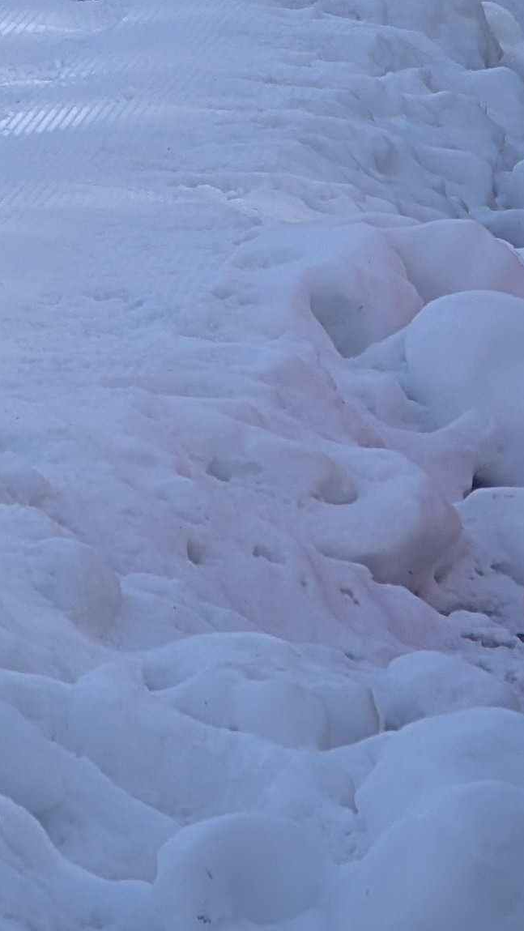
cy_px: -579
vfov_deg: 5.0
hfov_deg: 2.9
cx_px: 63
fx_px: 10514
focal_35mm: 426
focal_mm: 17.91
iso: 49
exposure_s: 1/1083
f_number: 2.8
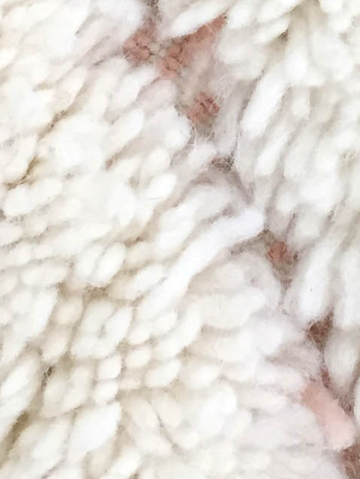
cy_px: -265
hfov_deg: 9.9
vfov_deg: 12.6
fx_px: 2052
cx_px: 361
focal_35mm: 148
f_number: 2.2
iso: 32
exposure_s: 1/33
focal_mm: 4.15
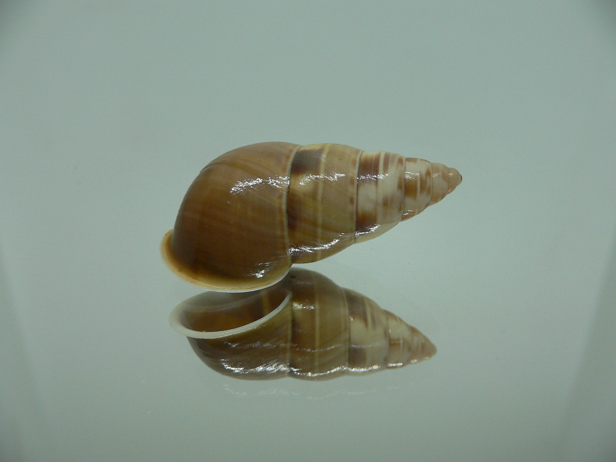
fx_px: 641
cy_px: 235
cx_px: 302
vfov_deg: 39.7
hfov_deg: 51.4
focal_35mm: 36
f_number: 2.8
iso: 100
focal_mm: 4.6
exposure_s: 1/60
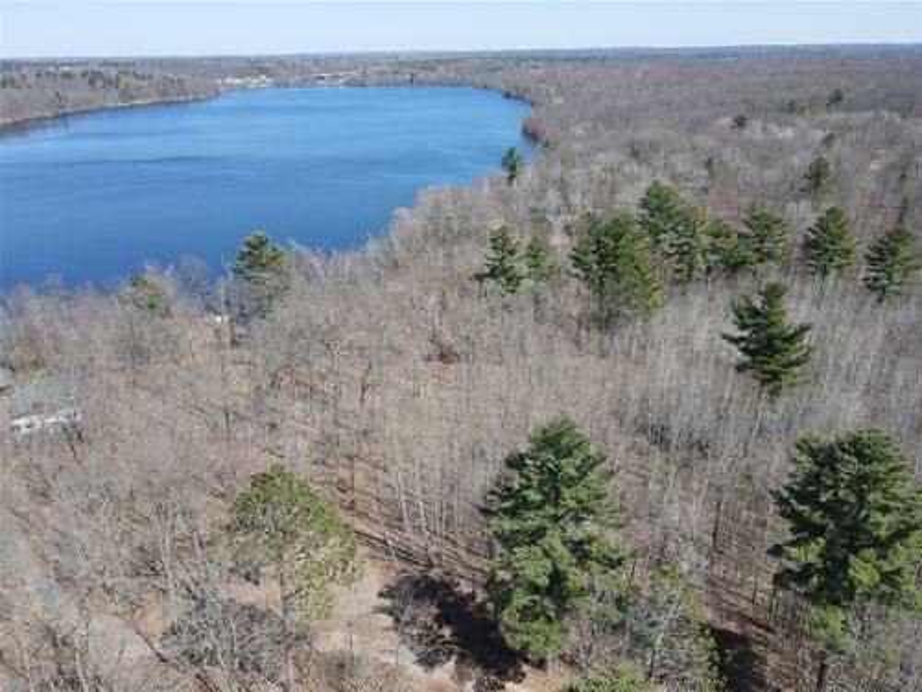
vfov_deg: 56.8
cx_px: 461
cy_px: 346
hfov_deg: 71.6
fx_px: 639
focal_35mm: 24
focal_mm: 4.5
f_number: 2.8
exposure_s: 1/350
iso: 100
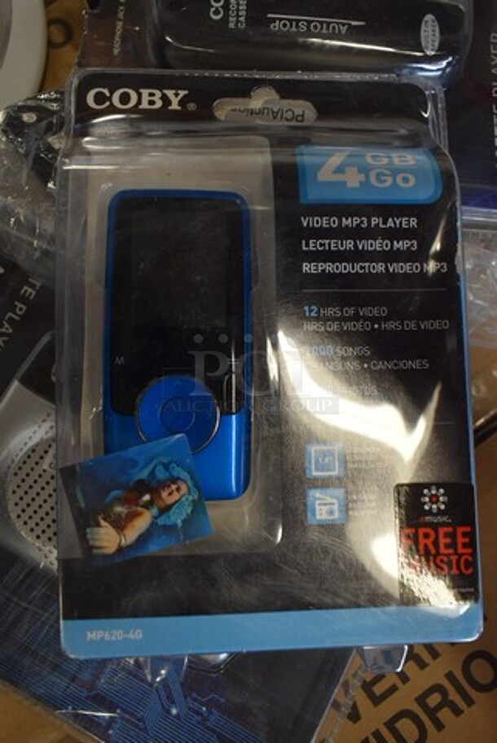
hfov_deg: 48.0
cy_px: 372
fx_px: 558
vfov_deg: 67.3
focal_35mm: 27
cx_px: 248
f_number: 5.6
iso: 560
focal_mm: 18
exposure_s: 1/60
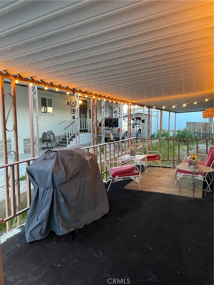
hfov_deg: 53.1
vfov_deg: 67.3
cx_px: 107
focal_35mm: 26
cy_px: 142
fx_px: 214
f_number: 1.6
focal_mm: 4.2
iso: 400
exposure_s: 1/40
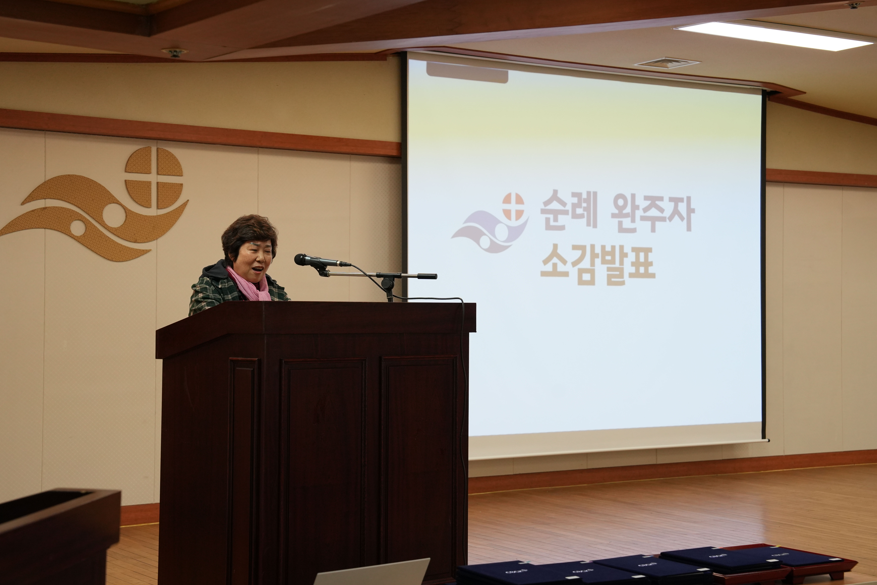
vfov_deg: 21.6
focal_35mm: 63
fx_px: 1535
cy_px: 292
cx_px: 436
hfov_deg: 31.9
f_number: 5
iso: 2000
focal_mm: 62
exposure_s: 1/250
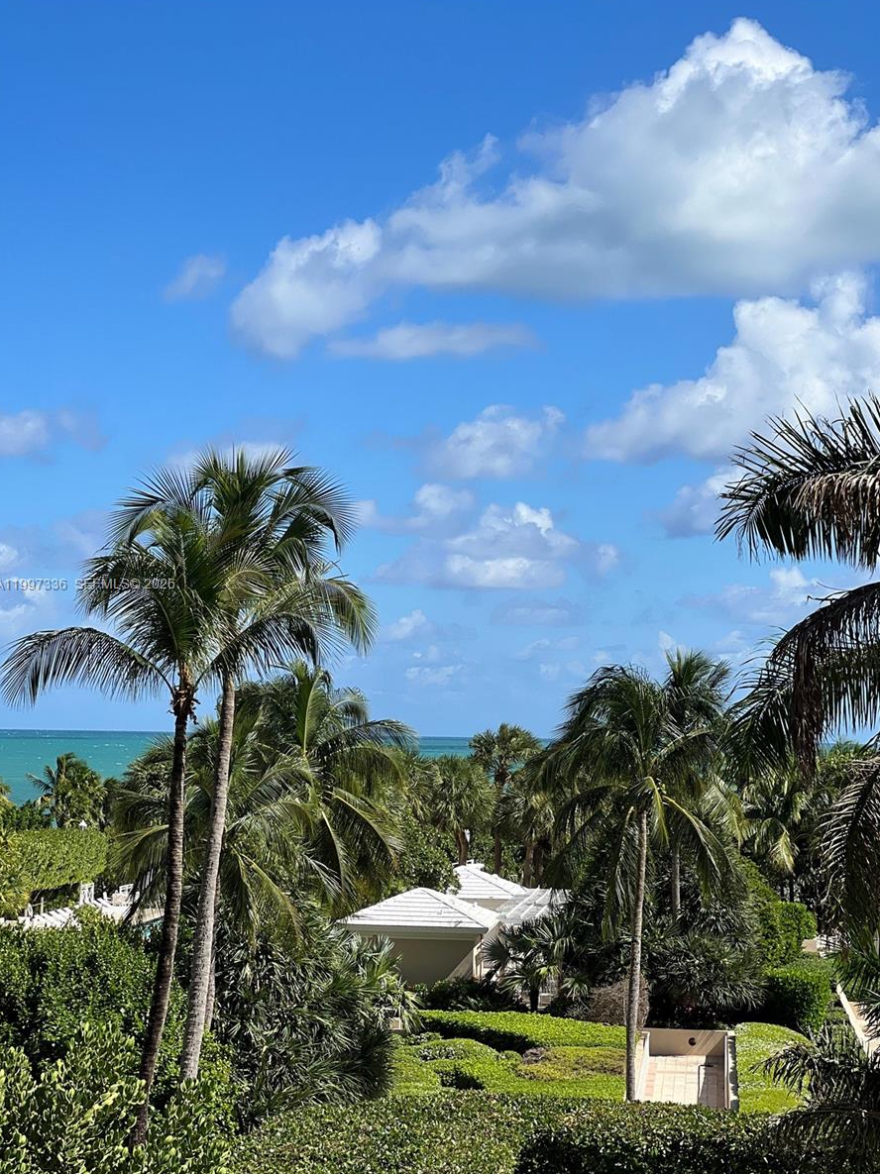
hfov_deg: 18.9
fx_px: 2645
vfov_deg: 25.0
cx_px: 438
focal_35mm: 78
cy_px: 586
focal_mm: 9
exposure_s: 1/960
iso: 32
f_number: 2.8
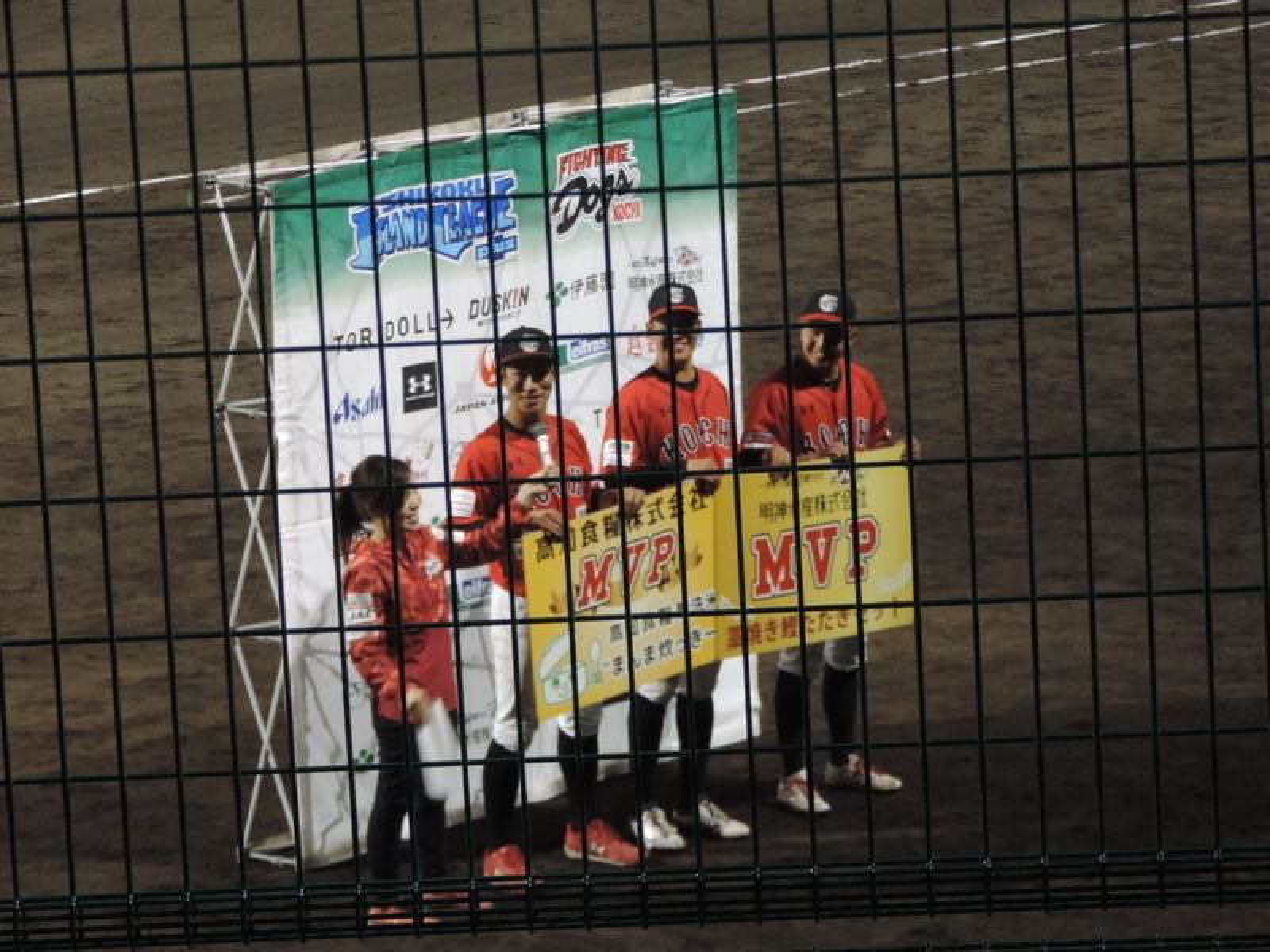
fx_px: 6787
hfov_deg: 10.7
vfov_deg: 8.0
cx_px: 635
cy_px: 476
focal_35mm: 185
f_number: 4.6
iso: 800
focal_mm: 33
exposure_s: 1/20
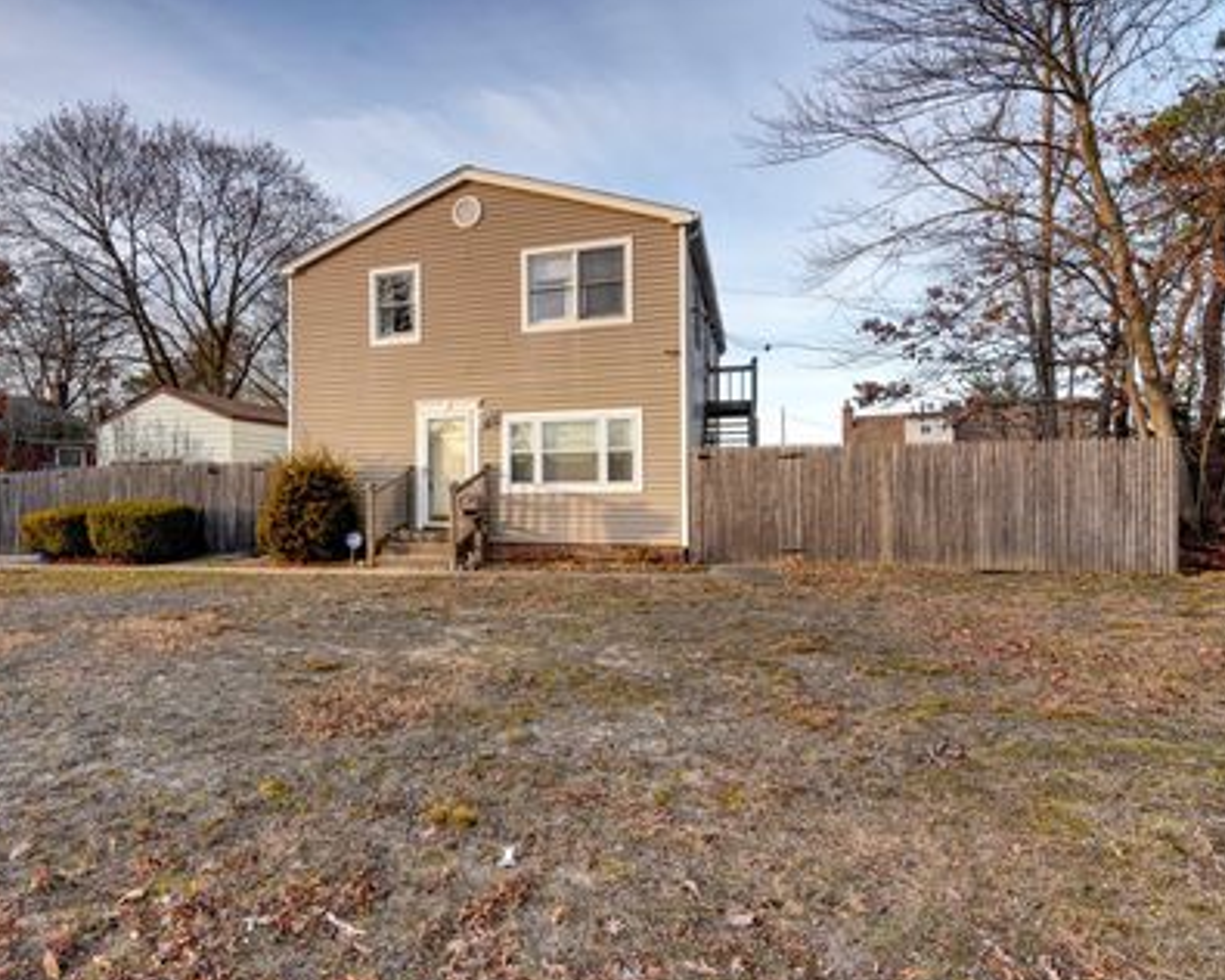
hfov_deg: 80.5
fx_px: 710
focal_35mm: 20
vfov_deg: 69.2
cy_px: 492
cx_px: 487
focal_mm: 11
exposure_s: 1/125
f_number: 9
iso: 320
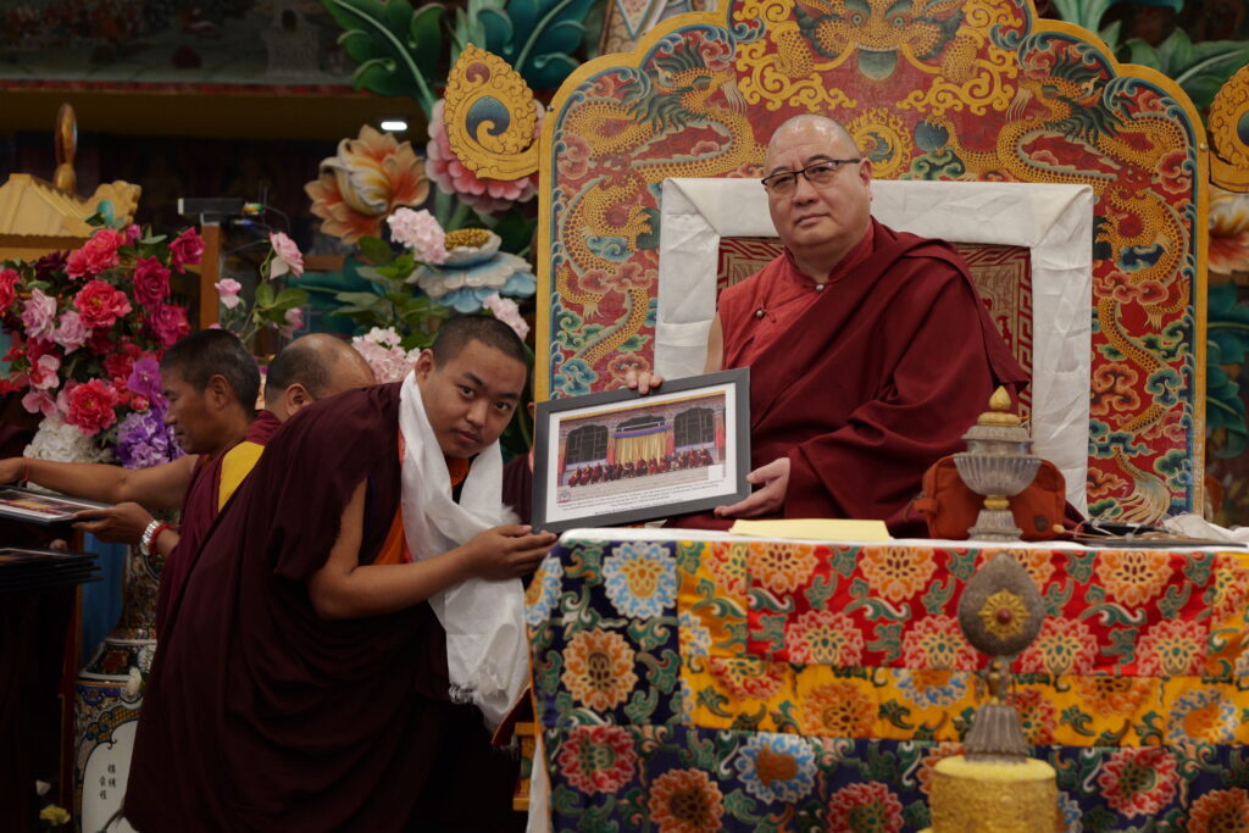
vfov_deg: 16.1
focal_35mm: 85
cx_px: 624
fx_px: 2949
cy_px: 416
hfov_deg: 23.9
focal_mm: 85
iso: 3200
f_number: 4
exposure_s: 1/125
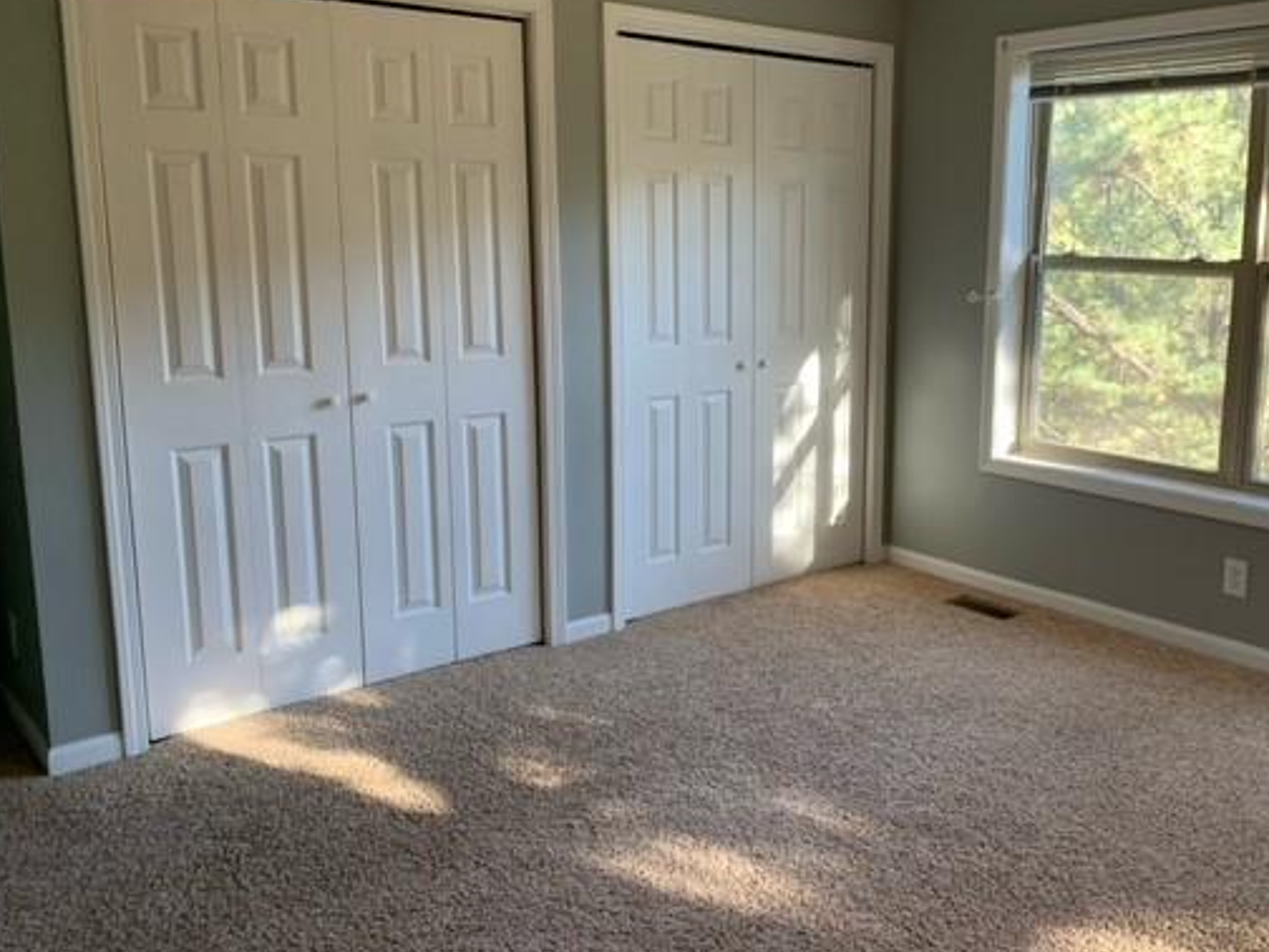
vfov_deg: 42.9
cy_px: 446
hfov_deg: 54.7
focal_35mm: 33
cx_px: 793
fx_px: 1210
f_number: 1.8
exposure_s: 1/120
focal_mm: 4.25
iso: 80
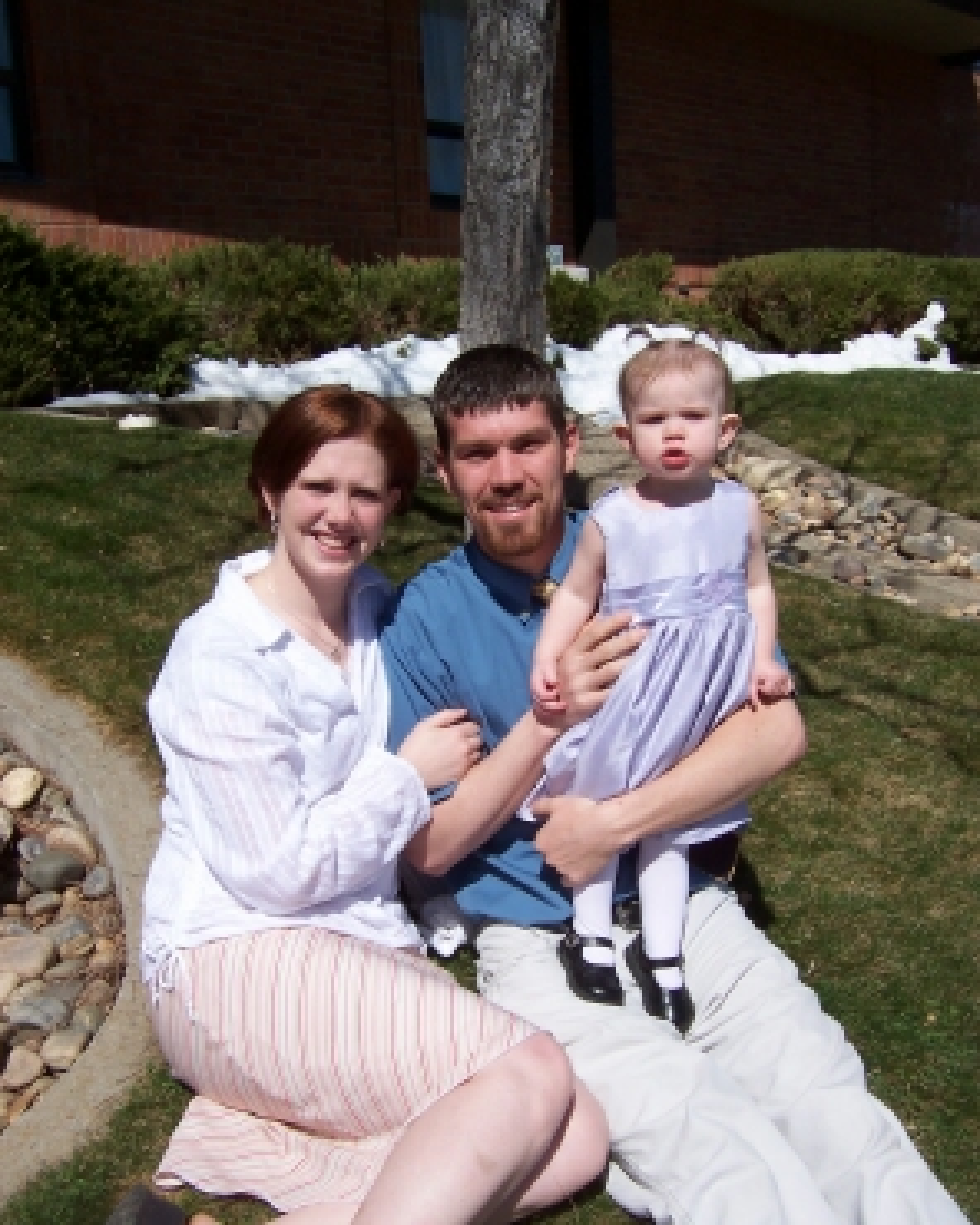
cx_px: 490
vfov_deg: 47.9
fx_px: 1378
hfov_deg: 39.2
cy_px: 656
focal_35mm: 38
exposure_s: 1/1000
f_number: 5.6
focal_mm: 5.6
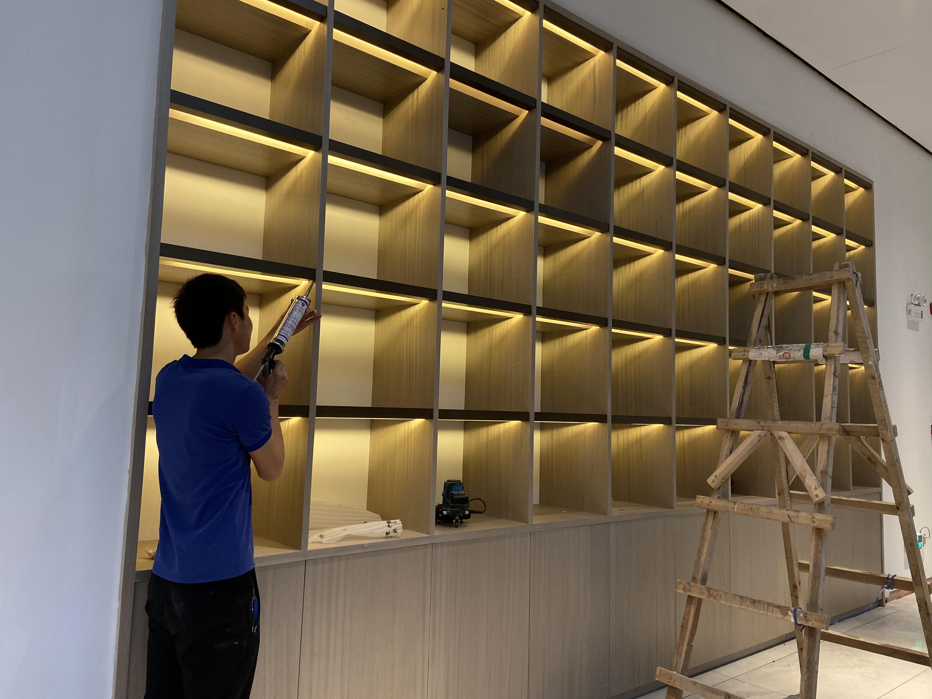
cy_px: 350
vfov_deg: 53.1
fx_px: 700
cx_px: 466
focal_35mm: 26
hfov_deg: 67.3
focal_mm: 4.25
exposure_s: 1/50
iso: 200
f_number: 1.8
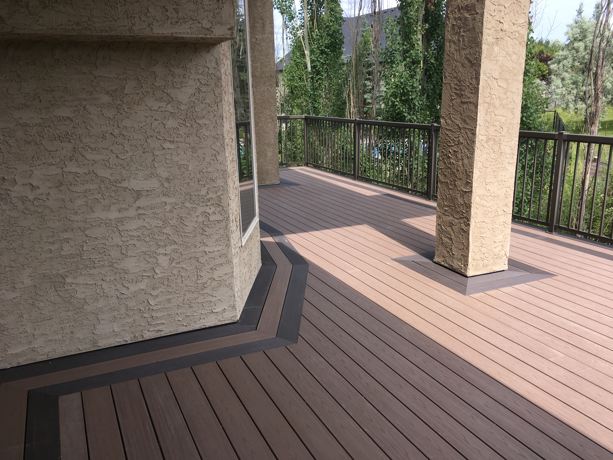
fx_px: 514
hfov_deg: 61.7
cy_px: 230
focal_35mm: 29
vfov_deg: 48.2
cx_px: 306
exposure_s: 1/810
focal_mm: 4.15
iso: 25
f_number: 2.2
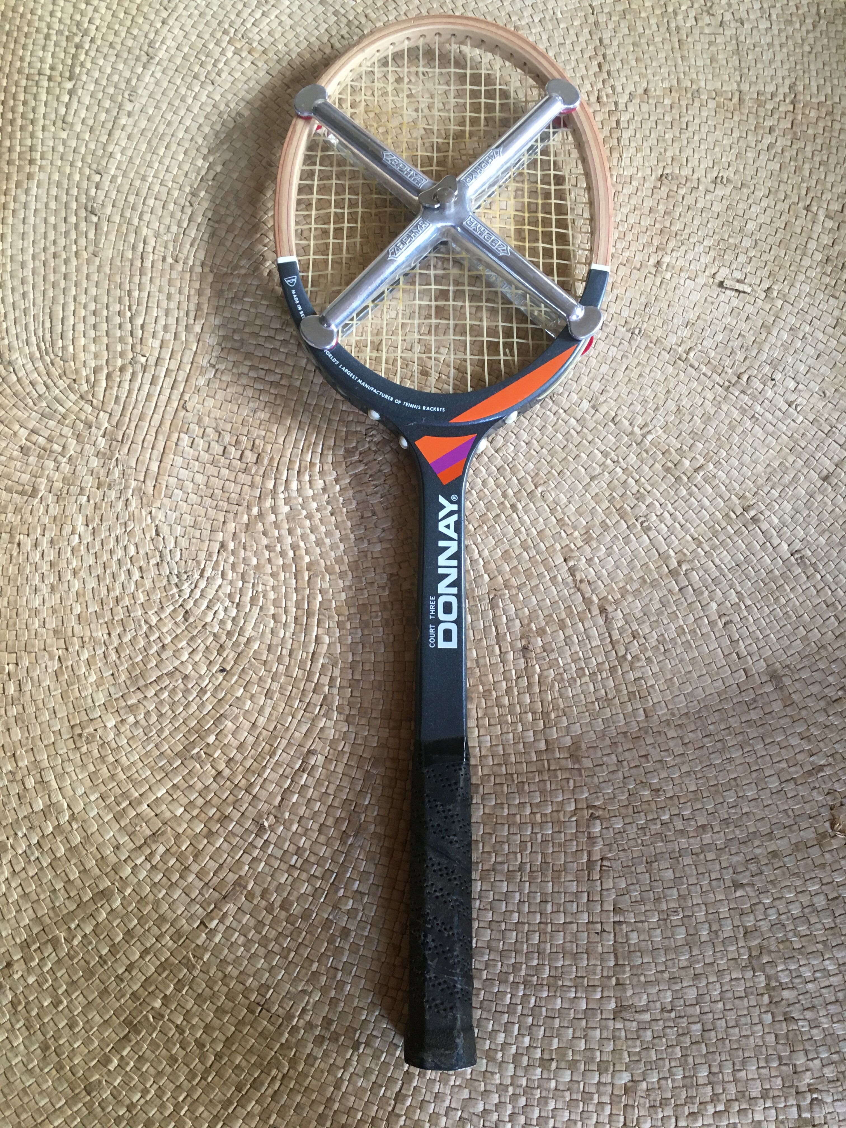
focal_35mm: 29
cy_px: 564
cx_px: 423
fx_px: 945
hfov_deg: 48.2
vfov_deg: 61.7
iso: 125
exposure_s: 1/33
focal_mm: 4.15
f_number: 2.2
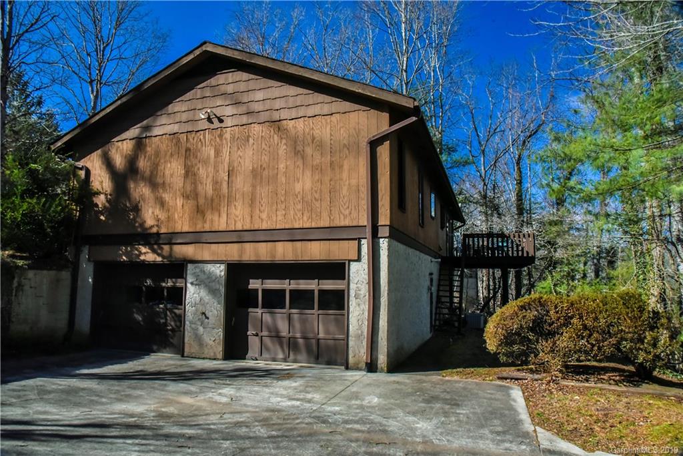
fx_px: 455
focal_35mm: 24
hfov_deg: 73.7
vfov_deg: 53.1
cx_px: 342
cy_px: 228
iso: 4000
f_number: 22
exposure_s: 1/500
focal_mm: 24
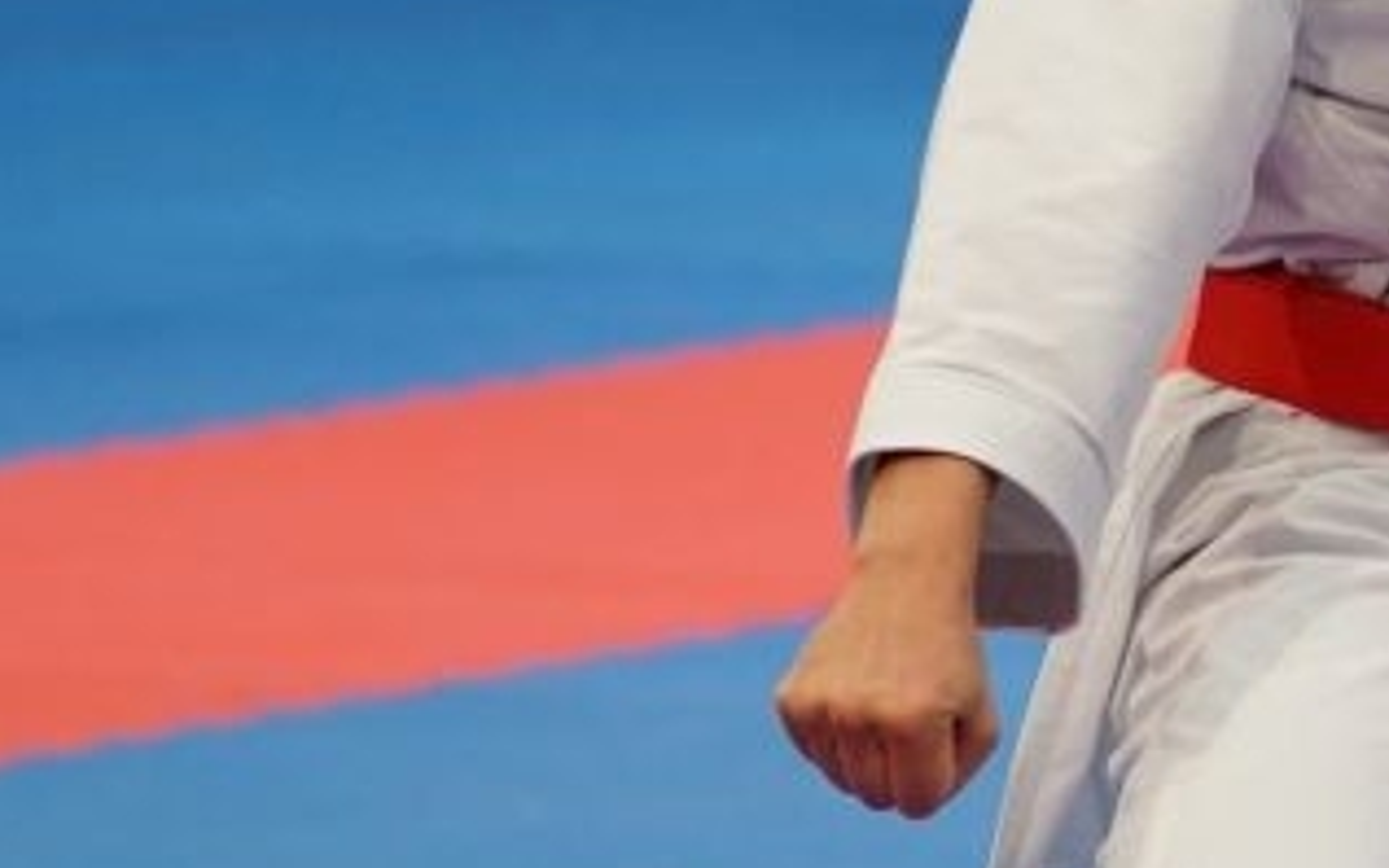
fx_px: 22557
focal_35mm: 596
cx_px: 3720
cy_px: 259
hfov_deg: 3.5
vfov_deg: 2.2
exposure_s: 1/500
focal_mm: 103
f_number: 2.8
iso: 800
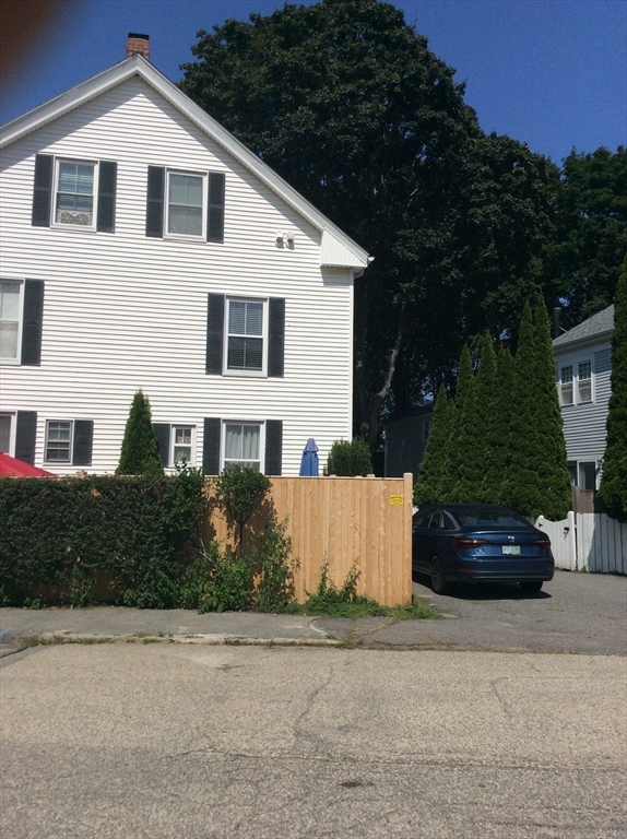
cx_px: 314
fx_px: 775
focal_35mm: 32
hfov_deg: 44.1
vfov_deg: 56.9
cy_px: 420
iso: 32
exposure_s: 1/3367
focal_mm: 3.3
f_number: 2.4
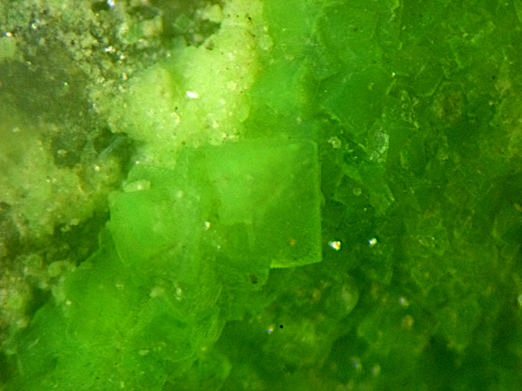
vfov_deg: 14.8
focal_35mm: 100
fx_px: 1508
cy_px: 196
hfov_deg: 19.6
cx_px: 261
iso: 400
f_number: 5.7
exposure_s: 1/80
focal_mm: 18
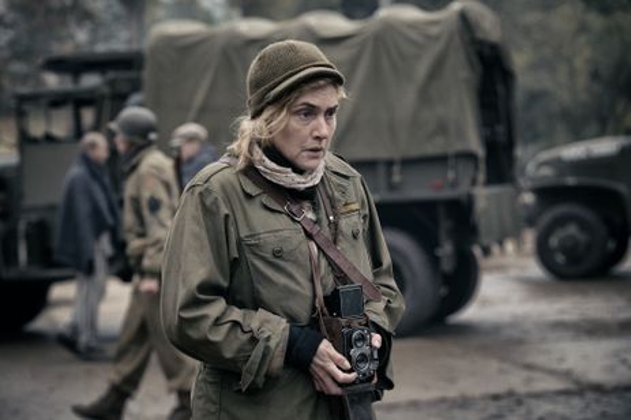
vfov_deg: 12.4
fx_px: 1927
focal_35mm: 110
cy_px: 210
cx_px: 316
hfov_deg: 18.6
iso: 800
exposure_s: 1/250
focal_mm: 110
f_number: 4.5
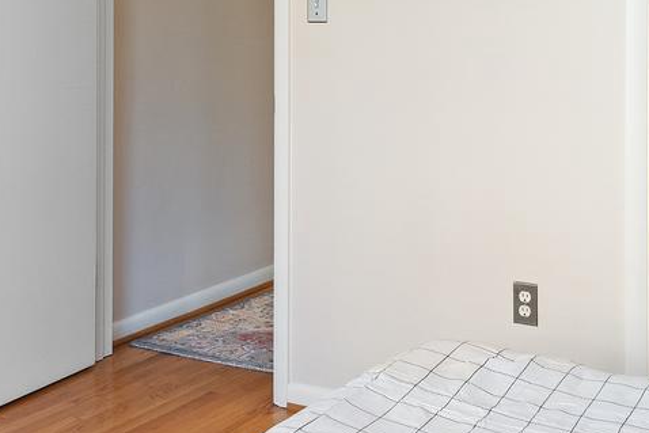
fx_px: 1082
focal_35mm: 60
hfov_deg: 33.4
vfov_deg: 22.2
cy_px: 51
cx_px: 310
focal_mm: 14
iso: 320
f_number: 7.1
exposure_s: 1/8
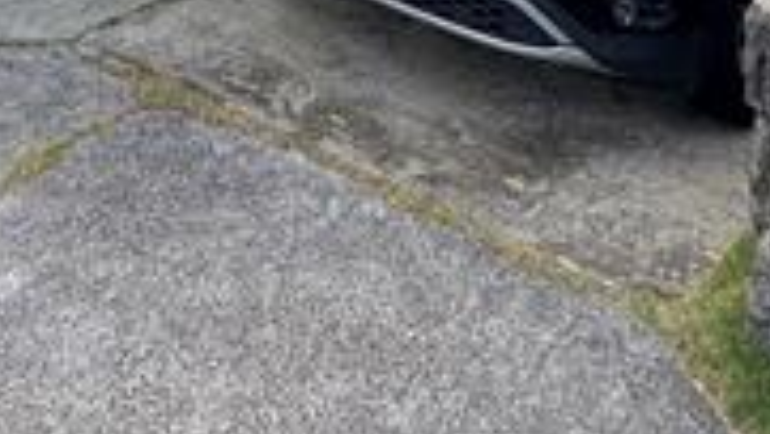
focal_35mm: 54
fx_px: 1103
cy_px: -506
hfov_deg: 38.4
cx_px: 455
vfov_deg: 15.8
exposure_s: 1/812
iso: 40
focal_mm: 2.22
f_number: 2.2
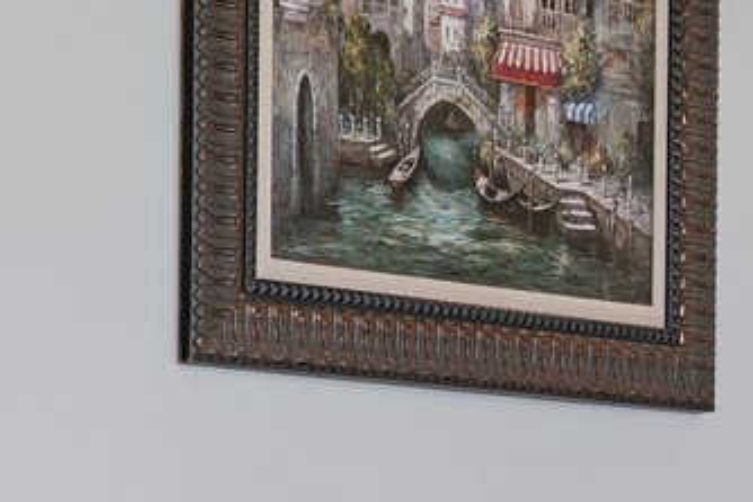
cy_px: 617
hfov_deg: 16.3
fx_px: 2051
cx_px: -721
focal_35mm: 98
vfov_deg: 13.6
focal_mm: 16
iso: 200
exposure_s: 1/8
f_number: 7.1
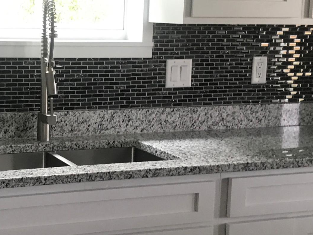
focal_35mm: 80
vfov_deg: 18.4
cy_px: 135
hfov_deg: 23.9
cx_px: 50
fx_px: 724
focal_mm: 3.99
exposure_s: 1/20
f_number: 1.8
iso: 40
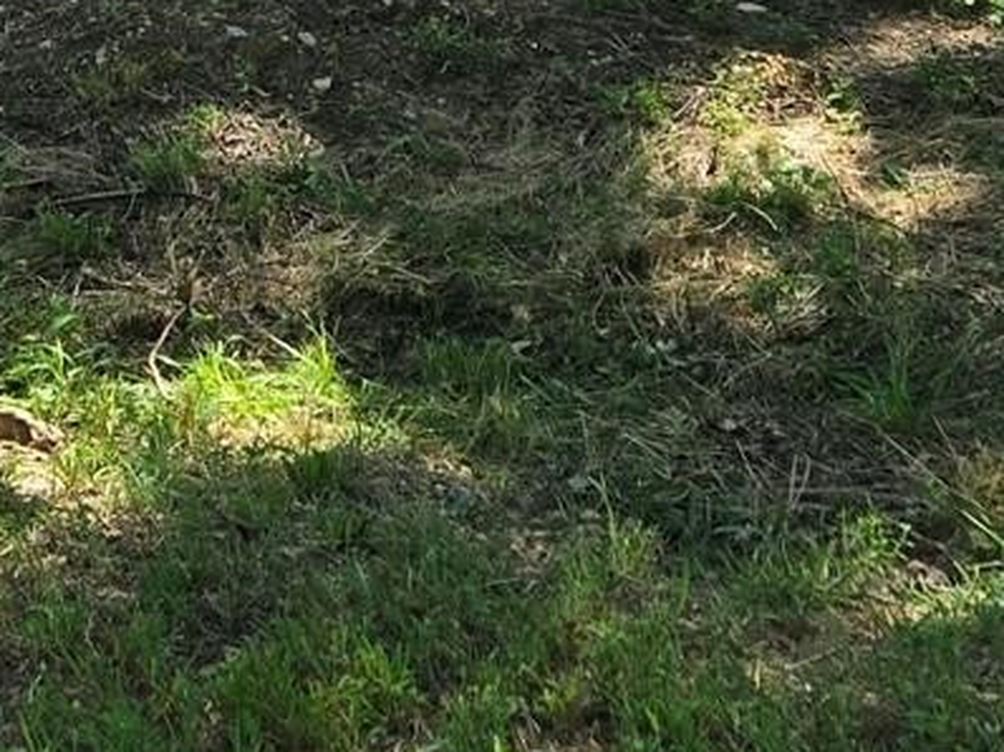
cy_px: -633
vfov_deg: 12.2
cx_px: 103
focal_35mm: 111
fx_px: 3217
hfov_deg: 17.5
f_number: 1.8
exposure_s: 1/717
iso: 80
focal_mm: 5.4
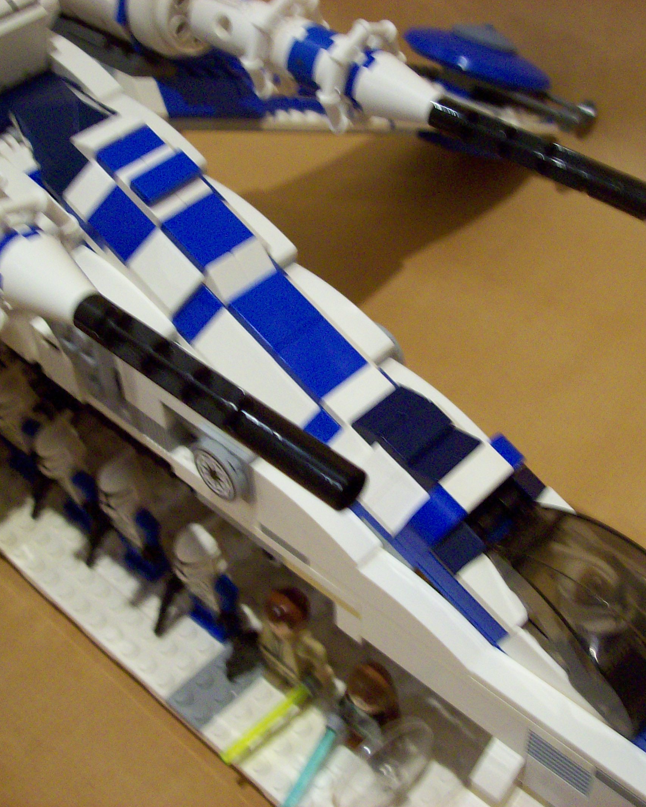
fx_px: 1123
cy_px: 404
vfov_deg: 39.5
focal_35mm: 47
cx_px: 327
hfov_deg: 32.1
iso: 160
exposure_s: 1/26.2
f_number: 2.7
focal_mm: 6
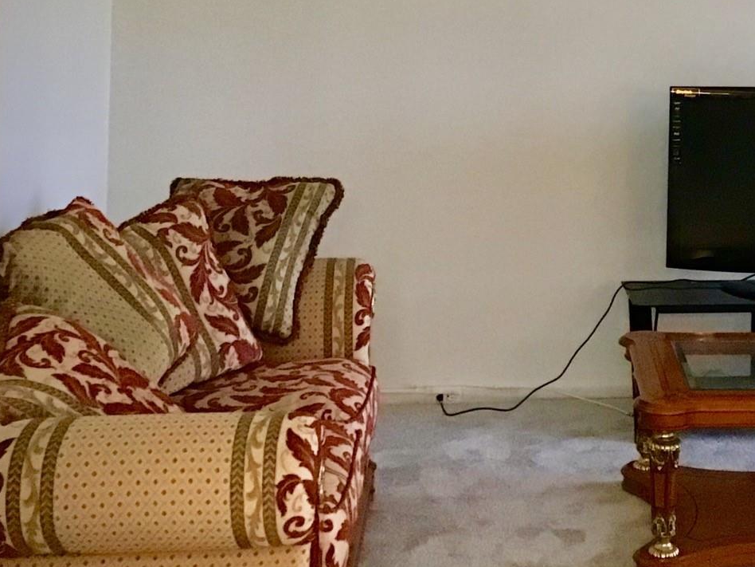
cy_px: -18
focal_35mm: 67
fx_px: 1461
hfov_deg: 28.0
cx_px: 658
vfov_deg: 21.1
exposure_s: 1/25
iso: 200
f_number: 2.4
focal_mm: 3.3
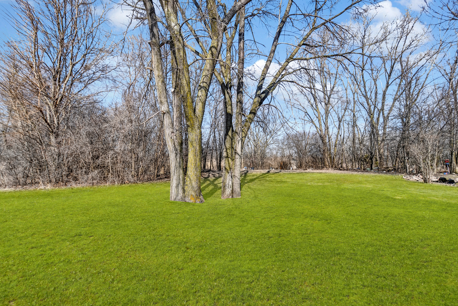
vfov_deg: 77.3
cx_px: 229
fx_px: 191
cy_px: 153
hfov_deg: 100.4
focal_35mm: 15
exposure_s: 1/3200
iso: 200
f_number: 3.5
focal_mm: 10
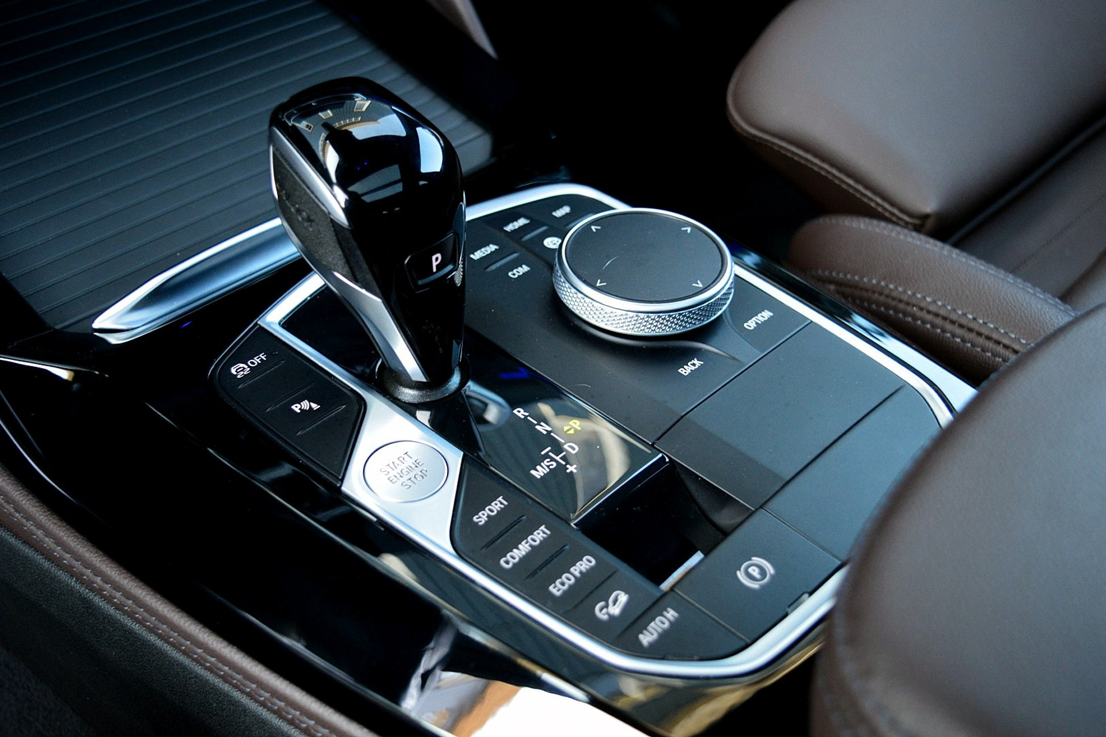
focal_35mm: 39
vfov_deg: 34.2
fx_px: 1198
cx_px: 553
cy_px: 368
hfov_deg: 49.6
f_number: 4
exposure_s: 1/60
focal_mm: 26
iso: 800
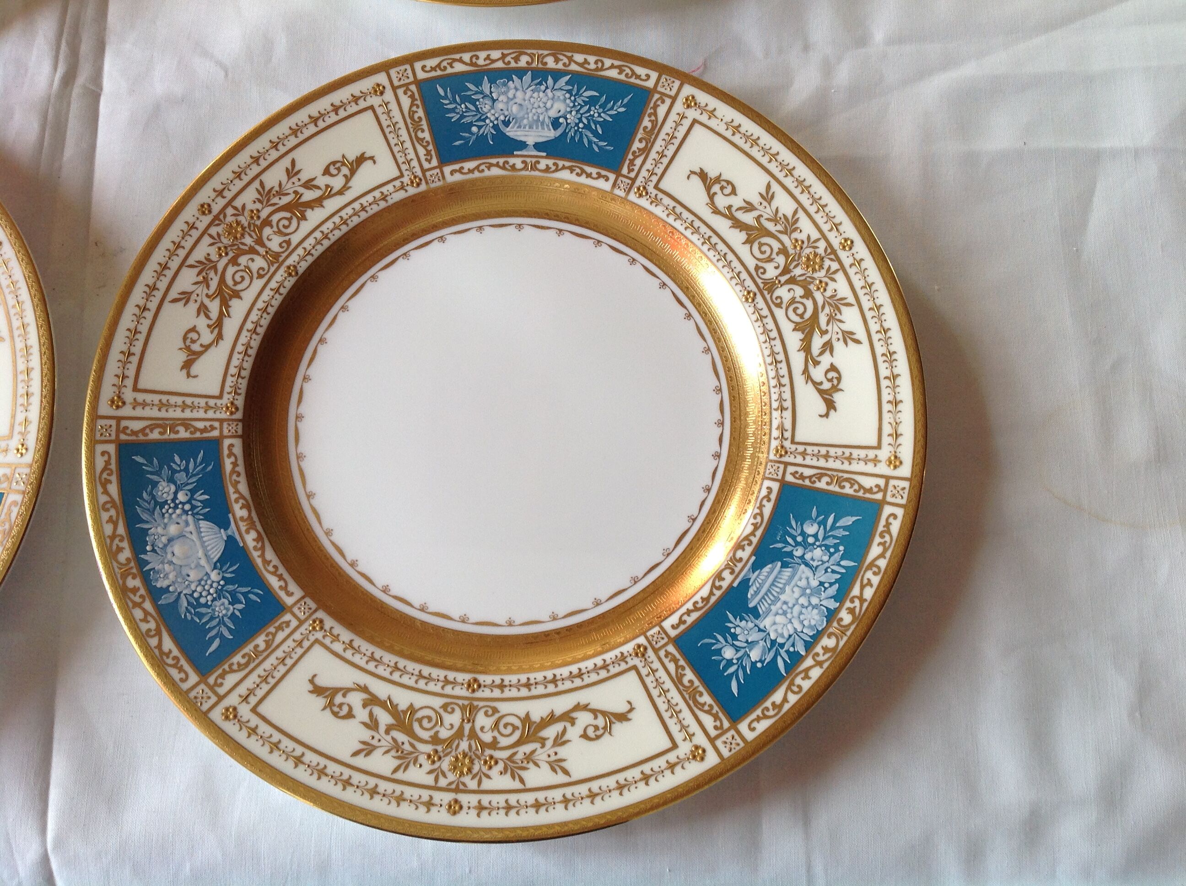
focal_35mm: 35
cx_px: 593
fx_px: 1197
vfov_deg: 40.6
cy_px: 443
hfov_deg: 52.7
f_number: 2.4
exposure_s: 1/120
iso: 64
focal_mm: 4.28
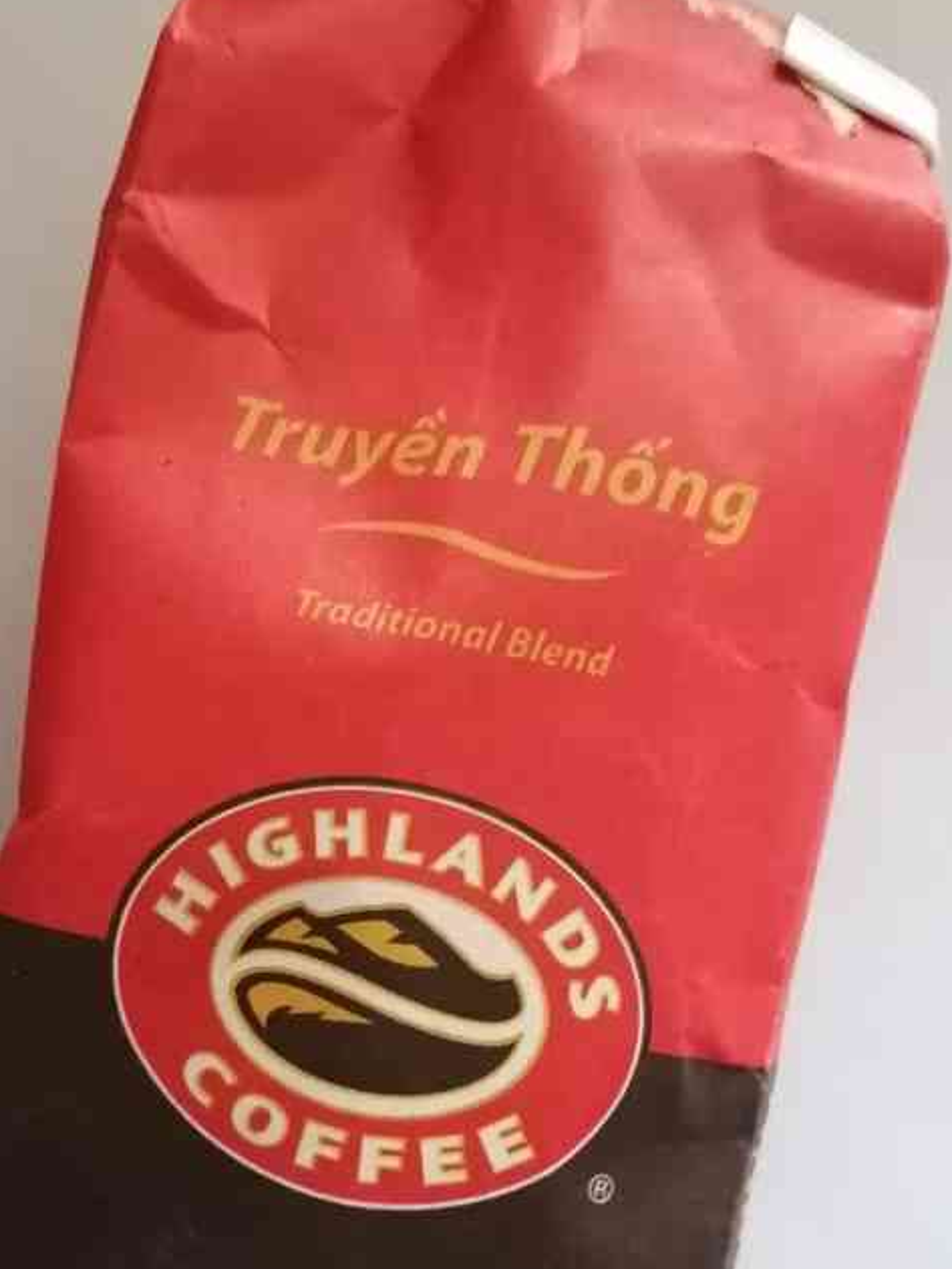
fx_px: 1466
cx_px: 314
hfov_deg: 35.6
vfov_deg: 45.8
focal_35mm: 40
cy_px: 887
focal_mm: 3.62
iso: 500
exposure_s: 1/20
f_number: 1.8
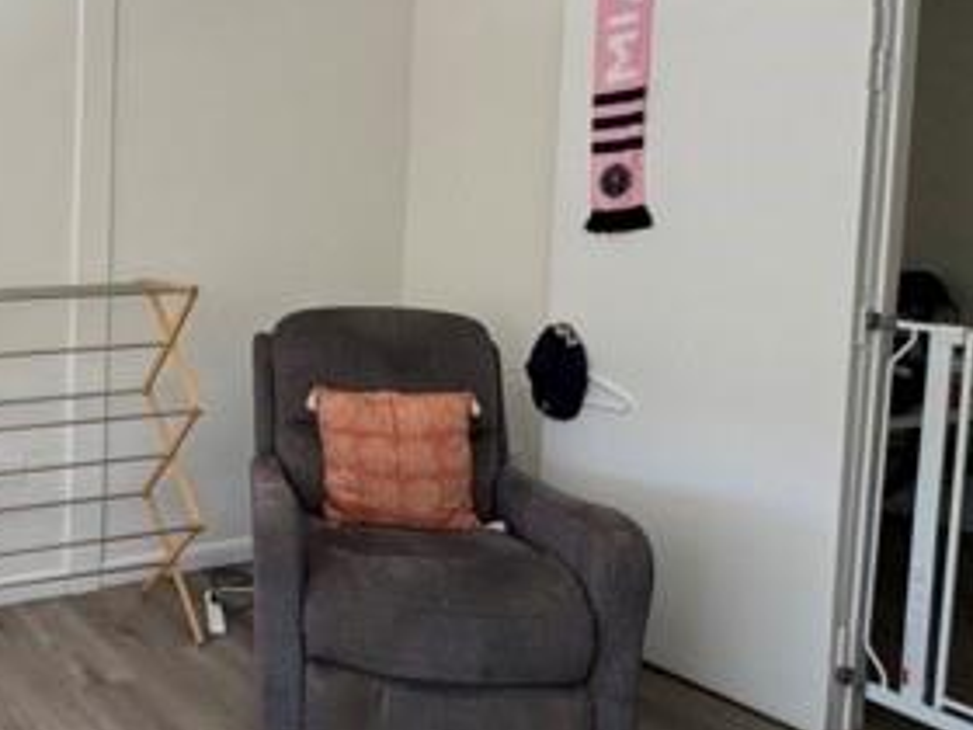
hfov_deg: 48.3
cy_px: 257
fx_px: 899
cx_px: 31
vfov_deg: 43.7
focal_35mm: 32
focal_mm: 2.22
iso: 40
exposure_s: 1/128
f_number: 2.2
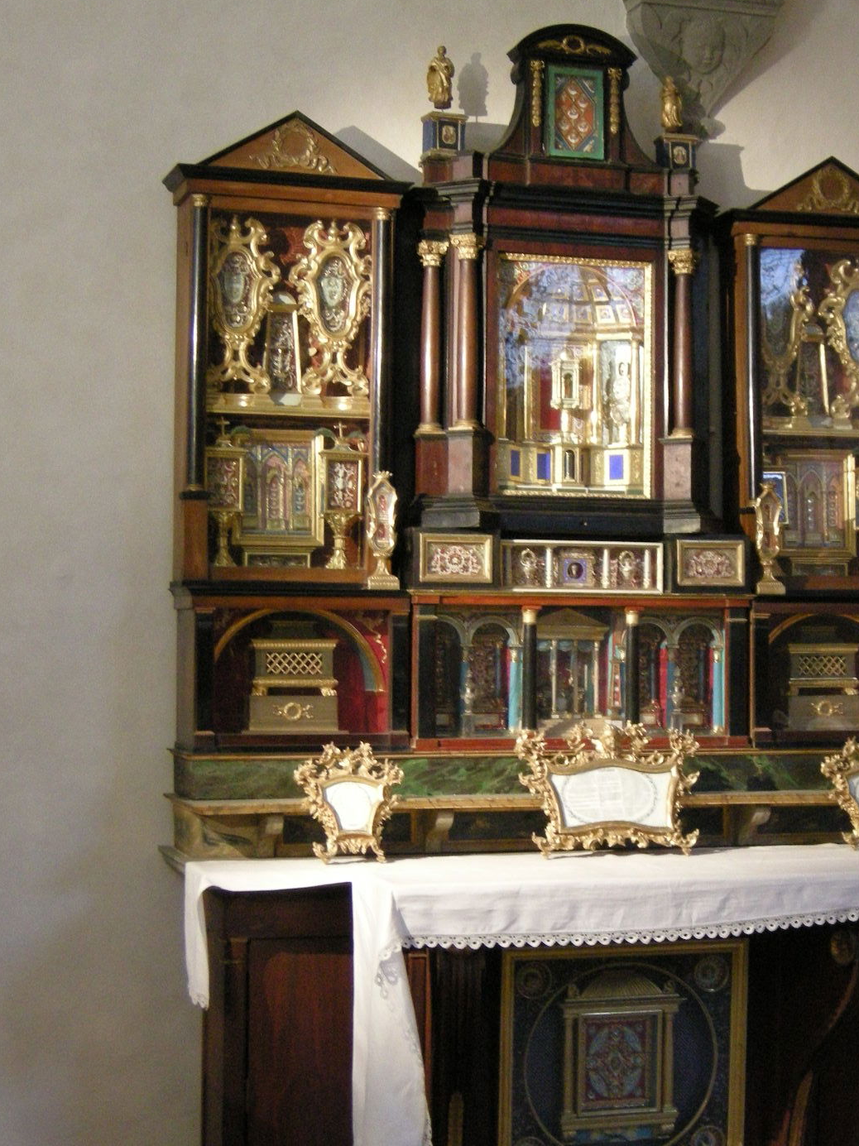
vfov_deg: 27.3
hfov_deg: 20.6
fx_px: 2350
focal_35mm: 71
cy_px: 722
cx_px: 604
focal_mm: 10.1
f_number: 3.1
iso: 400
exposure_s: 1/12
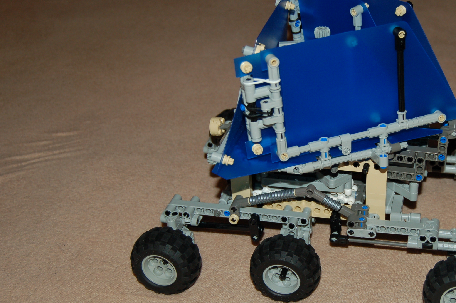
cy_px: 163
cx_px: 325
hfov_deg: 35.1
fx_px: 709
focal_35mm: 56
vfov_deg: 24.1
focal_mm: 26
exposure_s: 1/60
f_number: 4.2
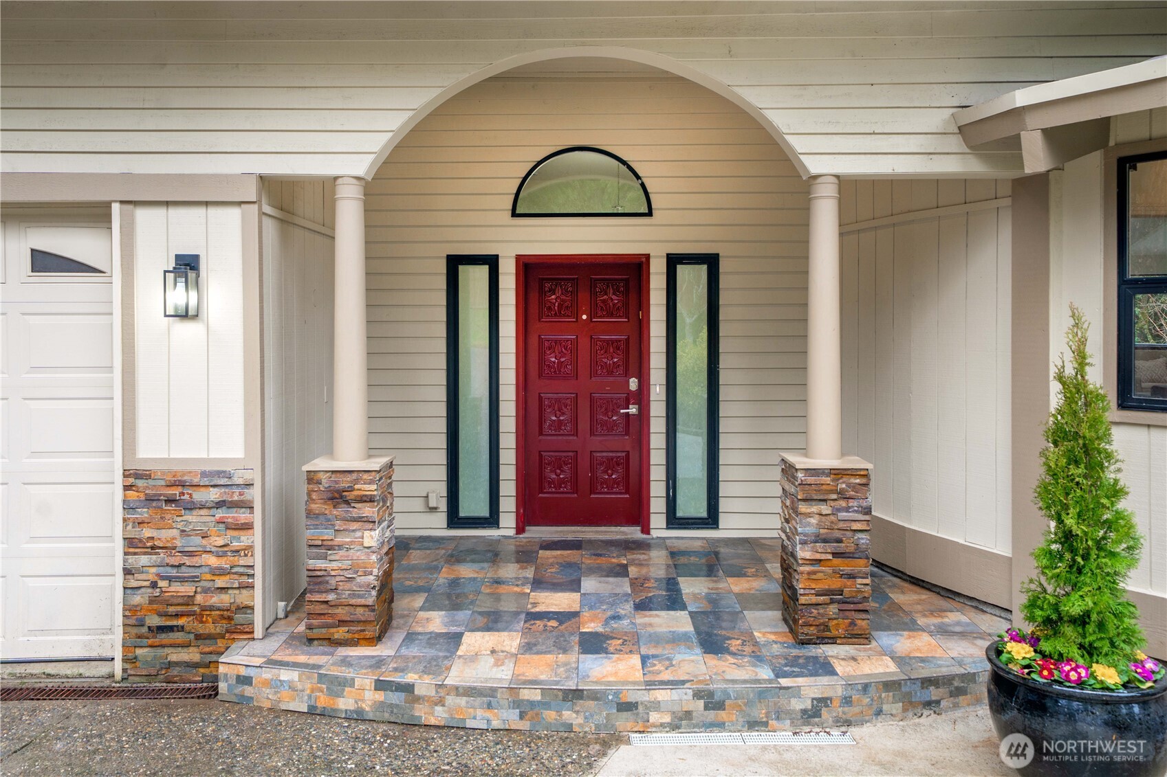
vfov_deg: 59.5
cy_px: 388
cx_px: 584
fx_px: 681
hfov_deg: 81.2
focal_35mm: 21
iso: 250
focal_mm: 21
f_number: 6.7
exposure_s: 1/30
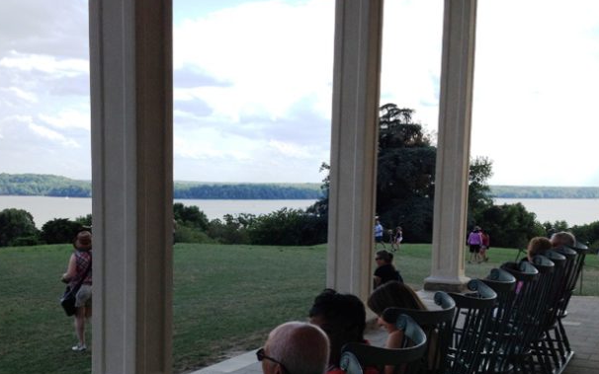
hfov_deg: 42.3
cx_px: 222
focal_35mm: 47
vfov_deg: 27.2
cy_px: 261
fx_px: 767
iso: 64
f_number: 2.4
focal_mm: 4.28
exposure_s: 1/1346
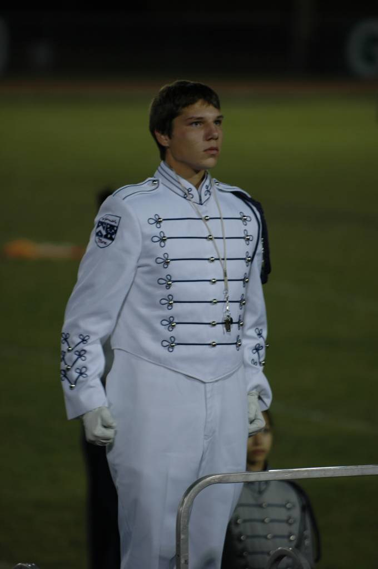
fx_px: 4737
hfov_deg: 4.6
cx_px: 189
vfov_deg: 6.9
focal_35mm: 300
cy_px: 284
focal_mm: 200
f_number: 2.8
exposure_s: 1/60
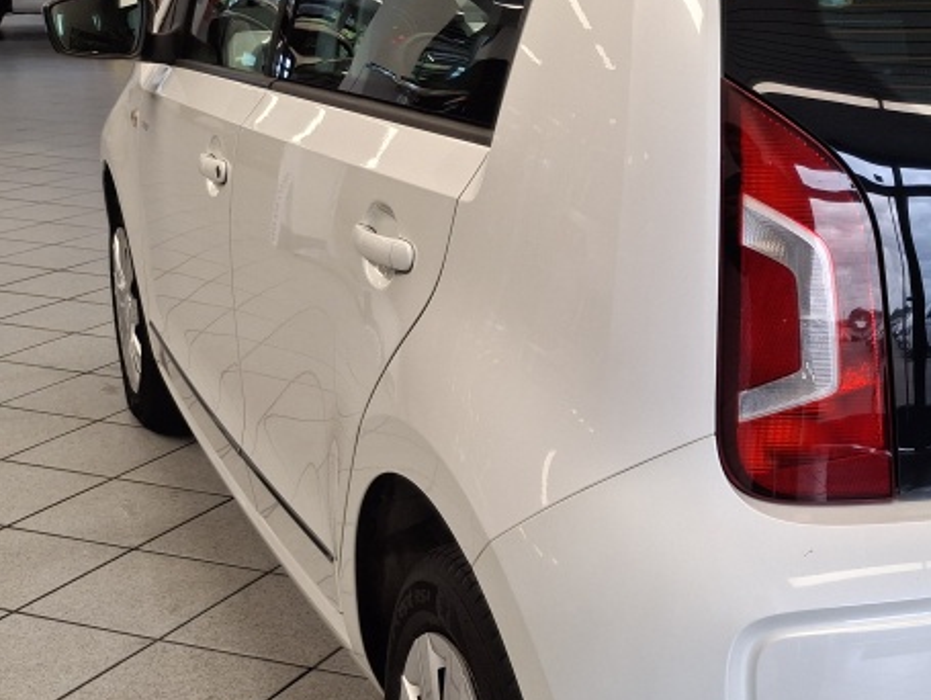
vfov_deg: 26.1
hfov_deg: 32.2
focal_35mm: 56
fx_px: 1507
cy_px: 361
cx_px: 880
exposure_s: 1/100
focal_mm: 4.69
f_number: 1.8
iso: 50
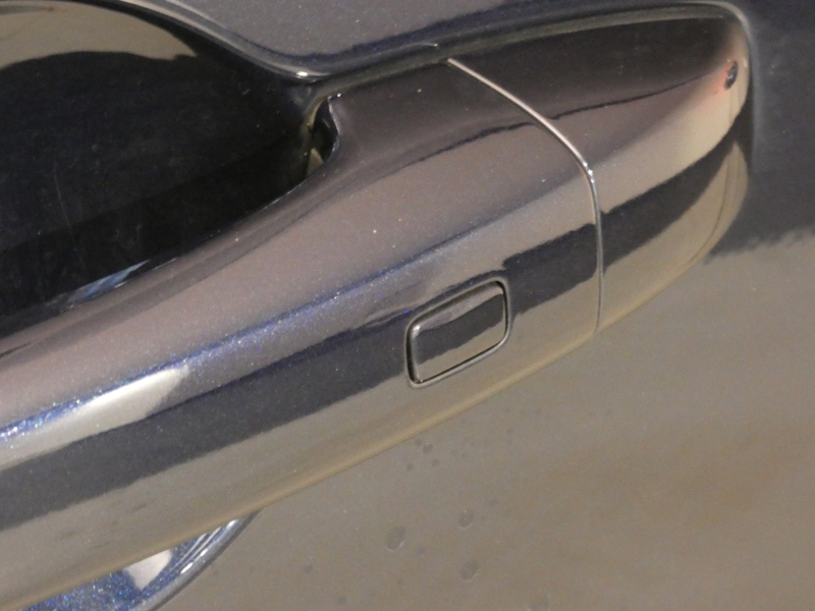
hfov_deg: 12.8
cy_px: 306
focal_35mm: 154
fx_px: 3626
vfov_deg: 9.6
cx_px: 408
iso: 2000
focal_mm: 27.5
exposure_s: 1/5
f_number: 6.3
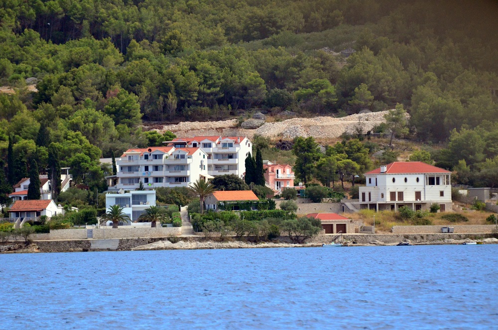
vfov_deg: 3.4
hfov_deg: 5.1
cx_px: 249
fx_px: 5590
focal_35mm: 405
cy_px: 165
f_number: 5.6
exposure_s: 1/5000
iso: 2000
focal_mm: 270
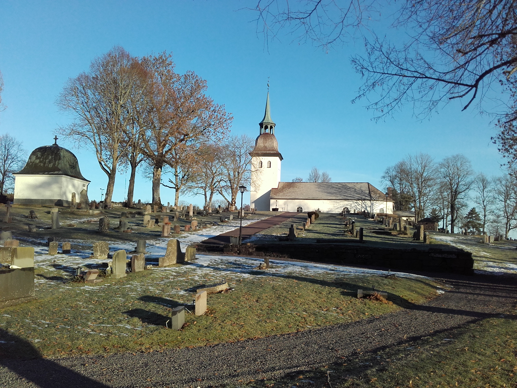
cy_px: 194
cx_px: 258
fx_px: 463
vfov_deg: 45.4
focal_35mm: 31
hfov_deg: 58.4
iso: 50
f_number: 2.2
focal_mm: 3.31
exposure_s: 1/705
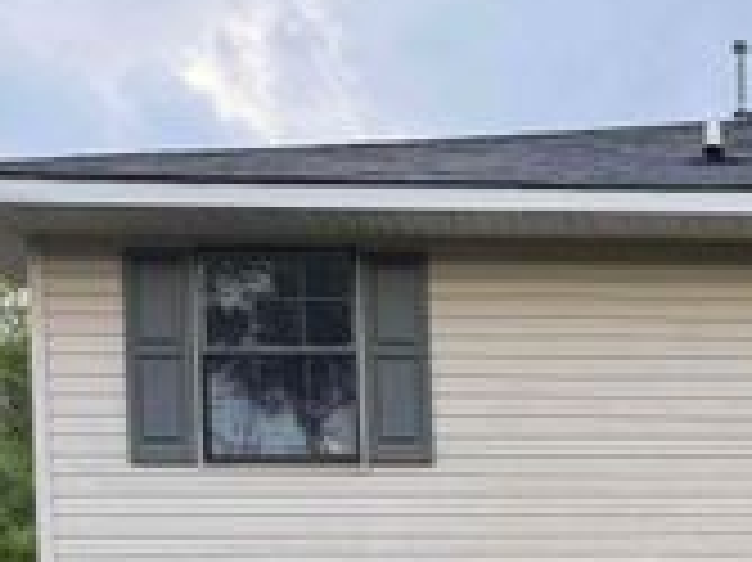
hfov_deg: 24.3
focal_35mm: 72
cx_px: 928
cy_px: 740
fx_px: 1563
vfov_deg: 18.9
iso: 100
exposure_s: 1/632
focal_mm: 6.76
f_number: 1.78
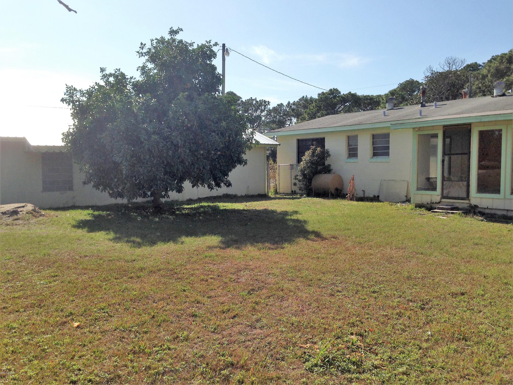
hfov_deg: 55.4
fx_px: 489
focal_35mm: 33
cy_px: 192
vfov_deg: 42.9
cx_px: 256
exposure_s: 1/2088
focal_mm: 4.12
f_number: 2.4
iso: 50
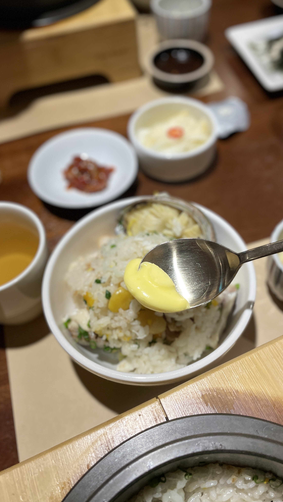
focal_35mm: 29
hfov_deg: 40.1
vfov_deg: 66.1
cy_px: 249
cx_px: 153
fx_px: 387
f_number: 1.6
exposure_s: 1/120
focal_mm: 4.2
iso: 80
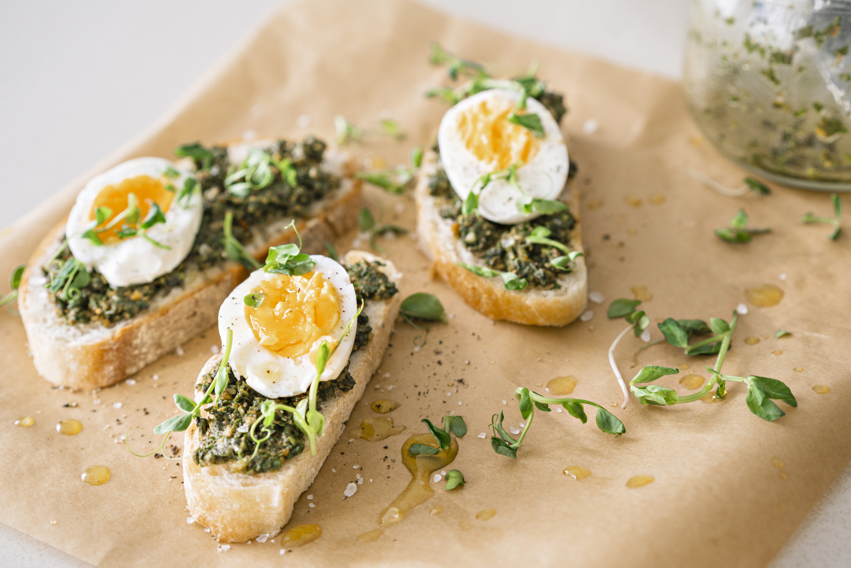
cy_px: 284
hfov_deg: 36.2
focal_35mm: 55
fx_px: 1300
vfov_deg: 24.6
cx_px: 426
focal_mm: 55
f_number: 4
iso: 160
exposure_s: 1/80
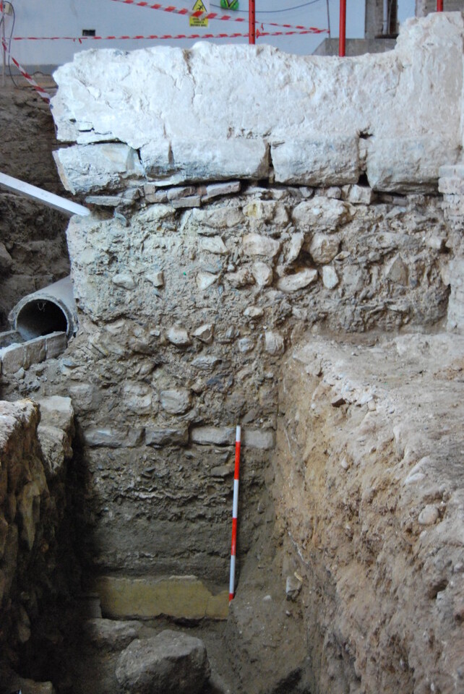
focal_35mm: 42
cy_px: 347
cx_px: 232
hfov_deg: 32.0
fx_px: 810
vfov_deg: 46.4
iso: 1600
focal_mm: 28
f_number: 4.2
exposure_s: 1/30
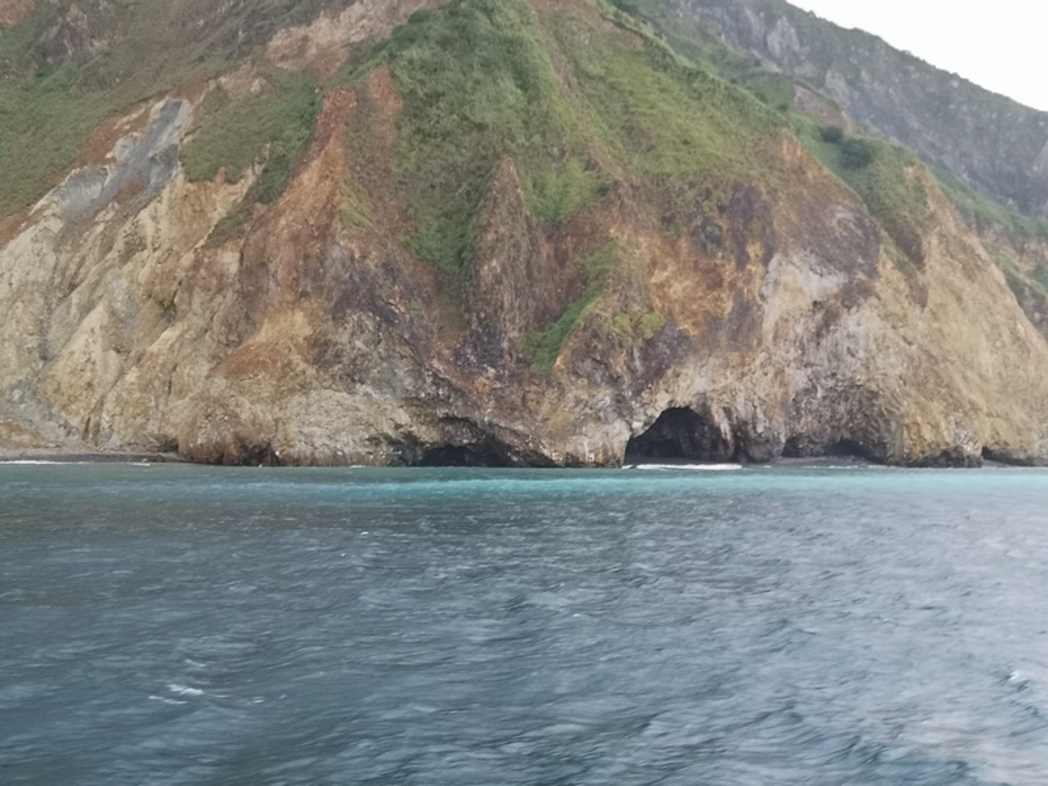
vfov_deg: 28.6
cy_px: 393
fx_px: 1544
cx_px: 524
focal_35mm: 51
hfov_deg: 37.5
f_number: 1.8
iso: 80
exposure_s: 1/90
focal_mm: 3.95
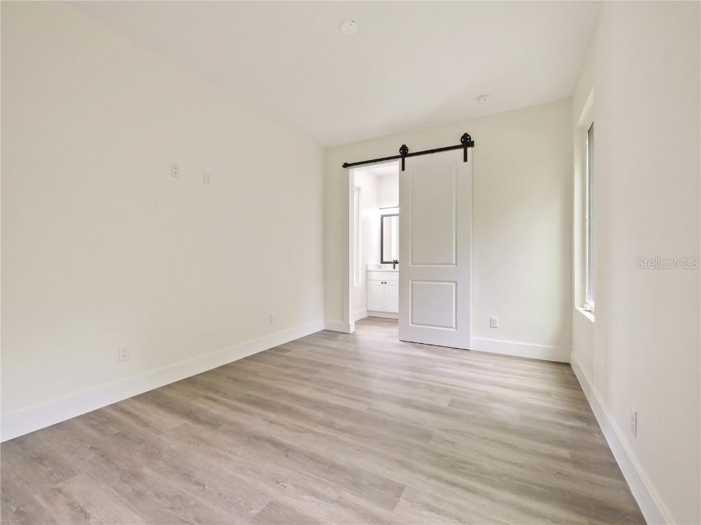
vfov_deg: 85.7
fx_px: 284
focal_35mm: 14
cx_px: 350
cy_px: 262
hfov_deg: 102.1
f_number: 4
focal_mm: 7
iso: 1250
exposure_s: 1/60
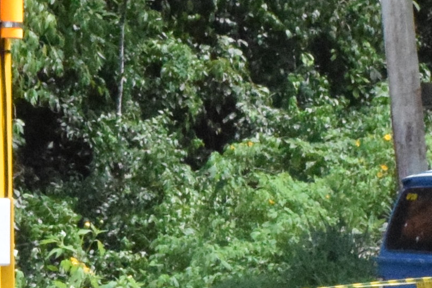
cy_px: 400
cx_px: 264
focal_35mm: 299
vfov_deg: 4.6
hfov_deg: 6.9
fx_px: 3583
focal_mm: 27
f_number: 18
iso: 5000
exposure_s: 1/1250
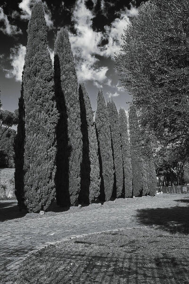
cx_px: 94
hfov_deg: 36.9
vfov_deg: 53.1
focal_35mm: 36
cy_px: 142
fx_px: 283
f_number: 11
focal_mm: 24
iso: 400
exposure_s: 1/60
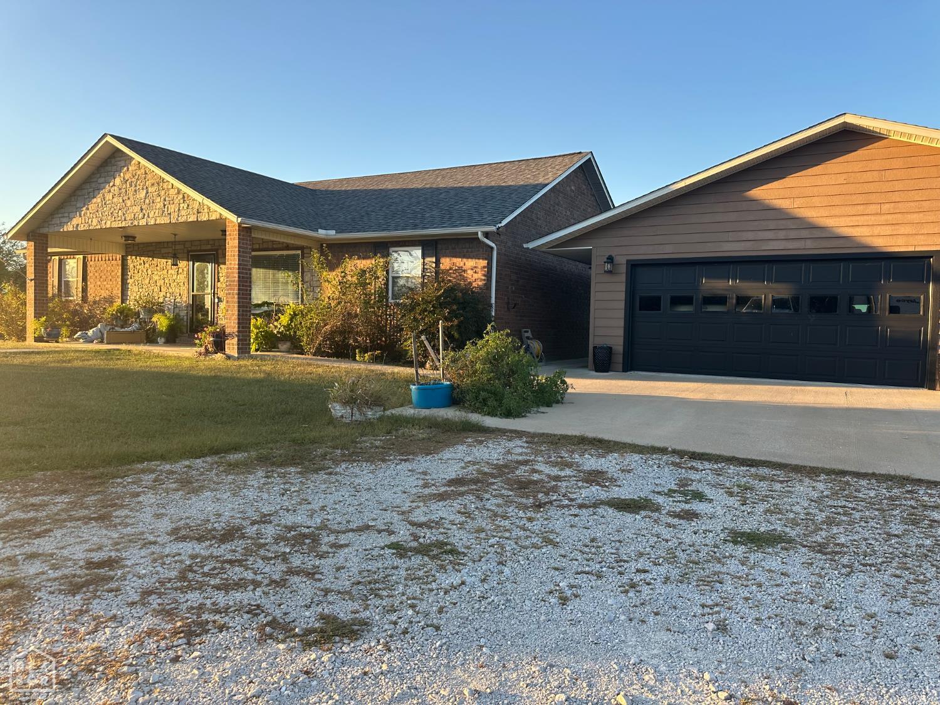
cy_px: 352
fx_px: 652
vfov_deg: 56.8
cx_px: 470
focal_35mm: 24
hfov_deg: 71.6
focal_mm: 6.86
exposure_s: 1/577
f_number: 1.78
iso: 80
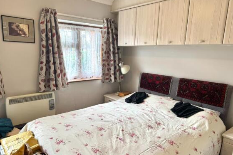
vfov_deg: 49.4
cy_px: 89
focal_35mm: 26
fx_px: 168
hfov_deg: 69.4
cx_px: 112
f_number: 1.78
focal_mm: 6.76
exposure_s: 1/121
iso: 64
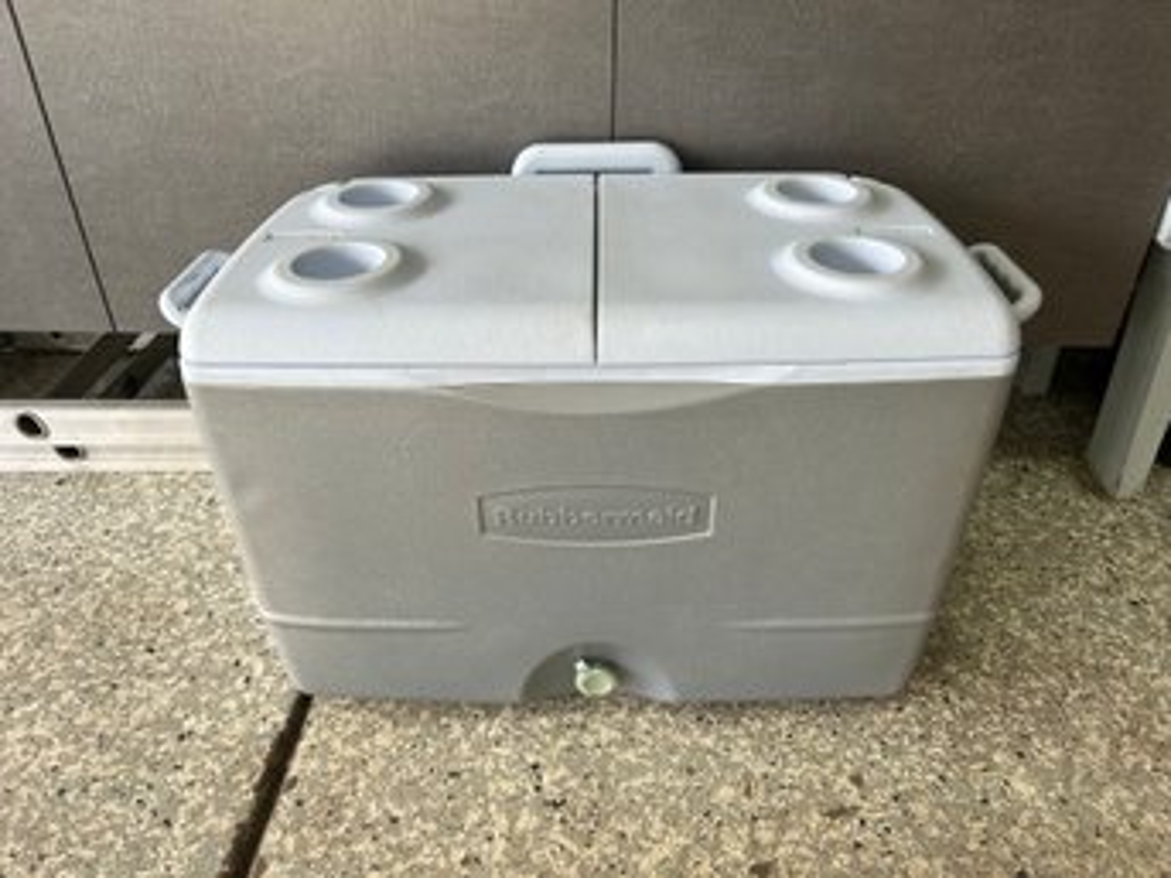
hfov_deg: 67.3
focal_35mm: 26
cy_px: 439
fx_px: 879
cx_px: 586
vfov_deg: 53.0
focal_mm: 5.7
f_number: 1.5
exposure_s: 1/187
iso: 40
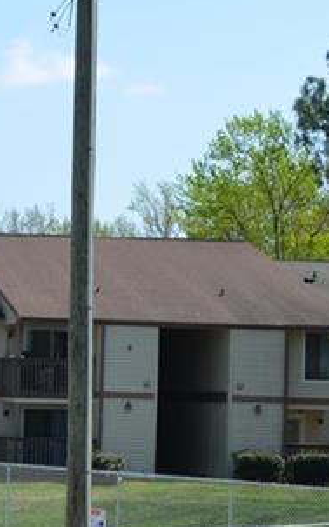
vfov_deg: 20.1
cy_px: 357
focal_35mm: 103
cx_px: -329
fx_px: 1480
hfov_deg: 11.4
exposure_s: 1/320
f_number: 9
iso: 100
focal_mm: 20
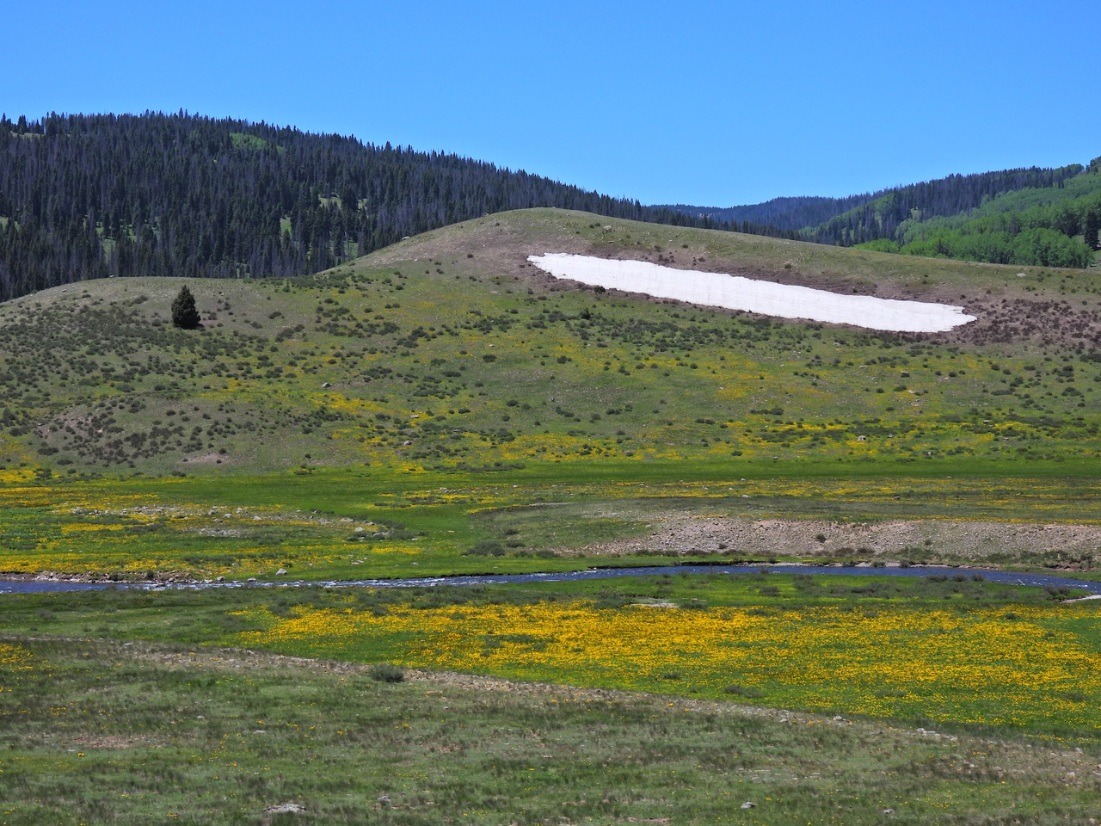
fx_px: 2544
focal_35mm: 80
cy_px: 413
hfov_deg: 24.4
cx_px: 550
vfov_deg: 18.4
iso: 100
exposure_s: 1/1600
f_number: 3.5
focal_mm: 14.3
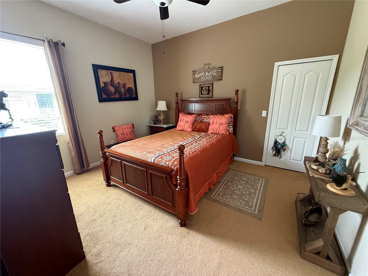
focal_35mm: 14
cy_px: 138
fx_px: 149
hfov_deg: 102.1
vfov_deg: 85.7
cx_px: 184
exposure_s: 1/60
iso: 640
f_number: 2.2
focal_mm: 2.22
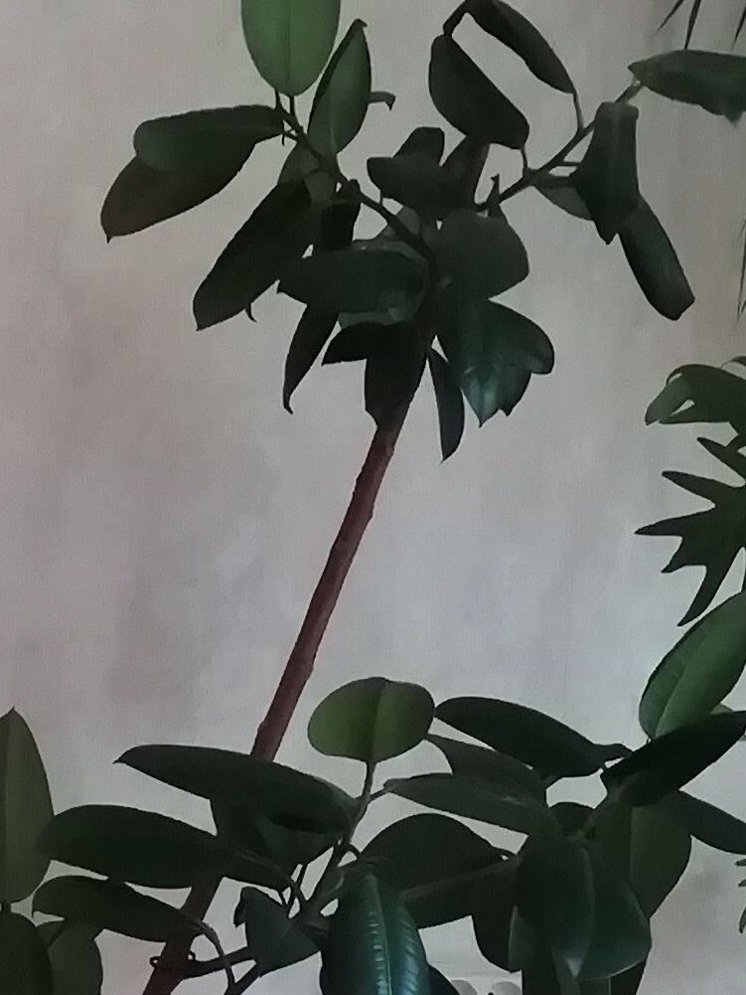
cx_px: -95
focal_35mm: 108
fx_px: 3103
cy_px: 1319
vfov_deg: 17.1
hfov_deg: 13.4
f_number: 2.2
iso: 250
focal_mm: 3.46
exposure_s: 1/33.3
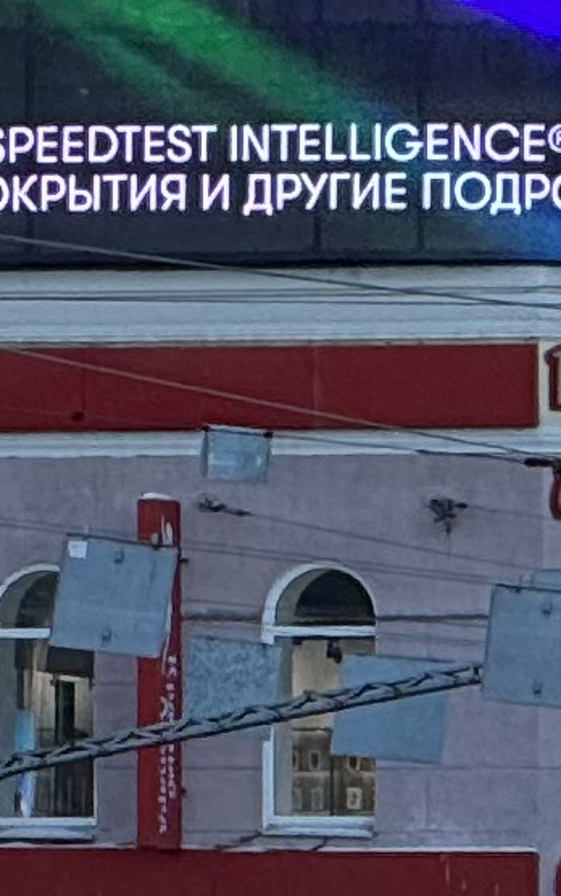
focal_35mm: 922
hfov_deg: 1.4
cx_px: -566
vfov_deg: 2.3
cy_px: 184
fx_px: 22531
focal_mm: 15.66
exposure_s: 1/249
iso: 50
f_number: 2.8
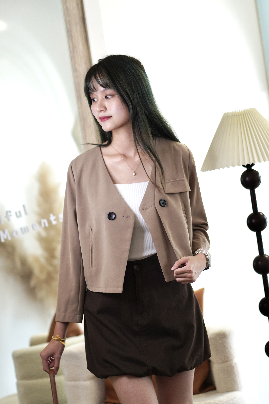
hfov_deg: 10.8
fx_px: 1429
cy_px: 202
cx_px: 134
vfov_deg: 16.1
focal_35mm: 128
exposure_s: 1/160
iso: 100
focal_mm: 85
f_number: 1.8
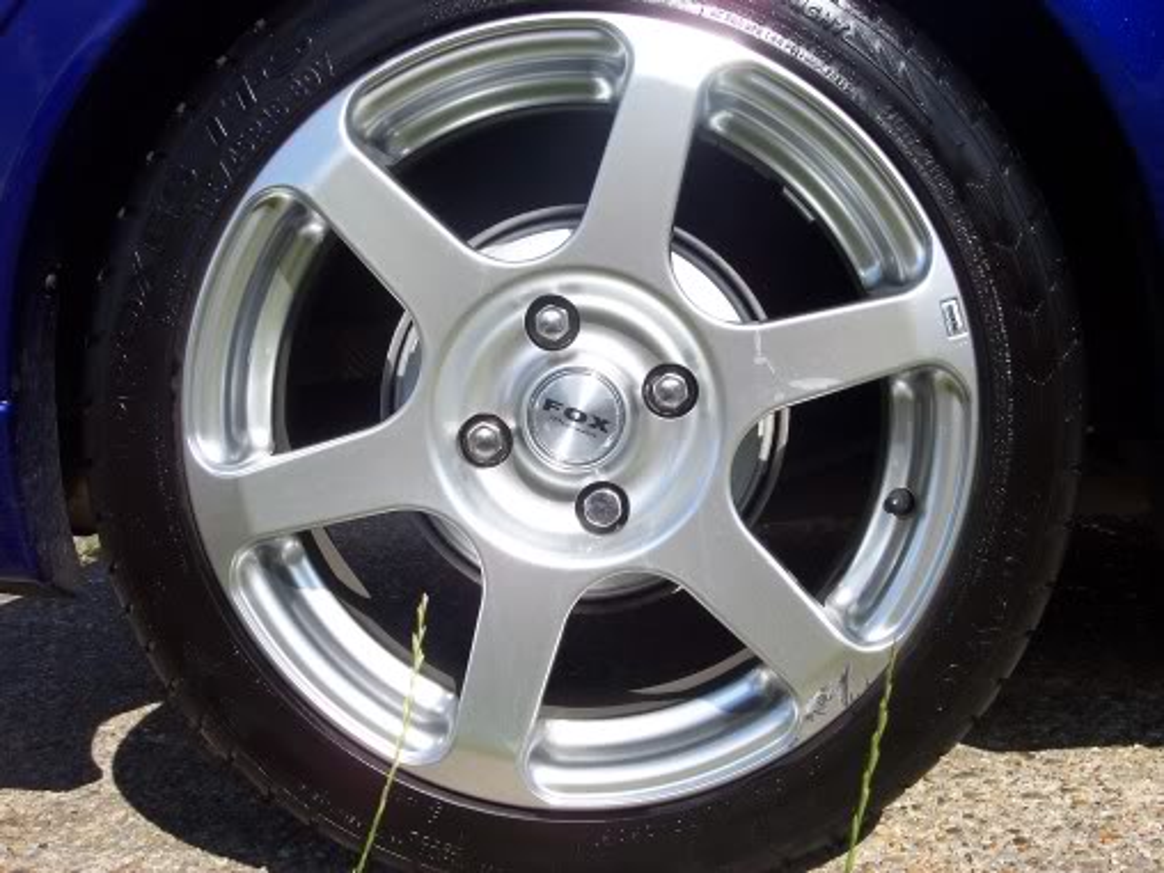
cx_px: 582
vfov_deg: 37.7
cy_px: 436
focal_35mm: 38
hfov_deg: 49.0
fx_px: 1278
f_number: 4.8
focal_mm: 8
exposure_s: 1/700
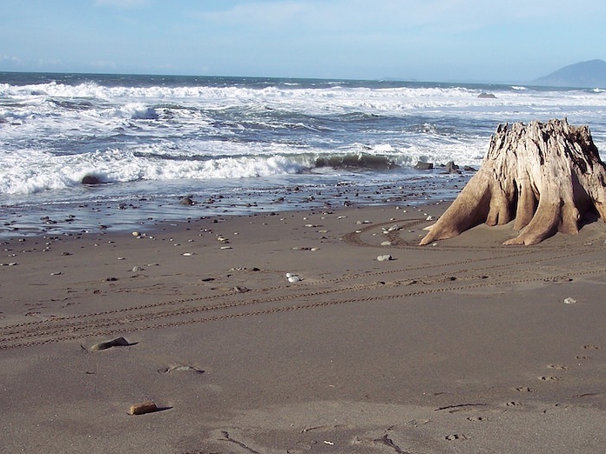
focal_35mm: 56
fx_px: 980
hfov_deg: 34.2
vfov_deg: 26.1
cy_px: 250
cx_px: 364
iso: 100
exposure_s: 1/750
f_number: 4
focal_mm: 8
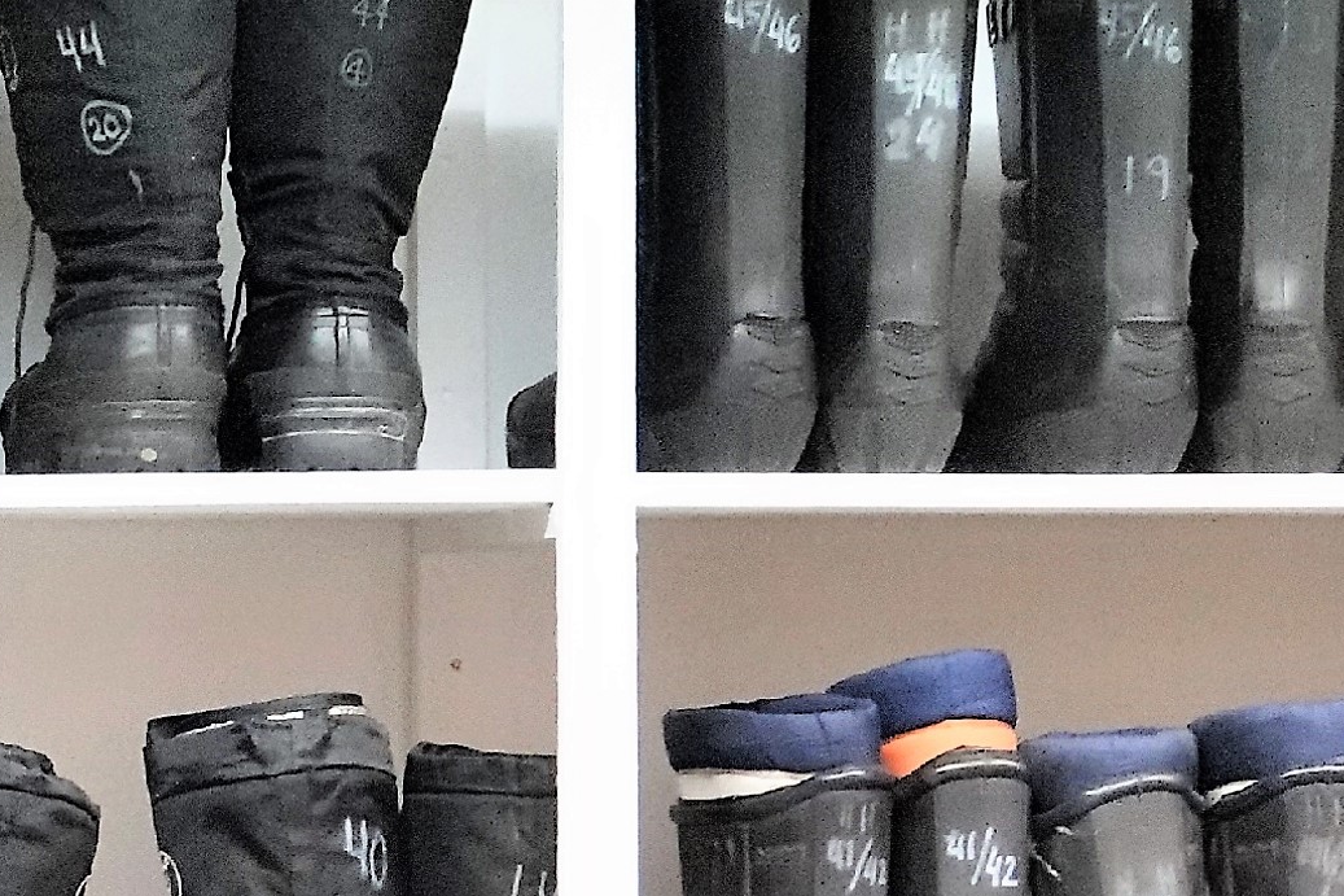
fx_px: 9070
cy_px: 707
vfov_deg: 5.6
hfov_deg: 8.1
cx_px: -1413
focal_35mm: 243
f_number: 3.5
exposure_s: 1/250
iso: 4000
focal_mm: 21.32
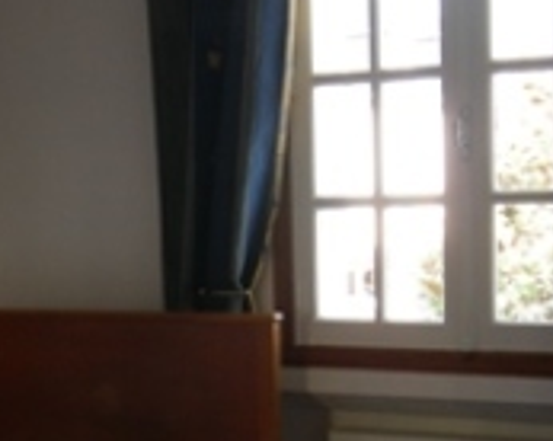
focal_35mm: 96
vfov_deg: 15.9
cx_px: 128
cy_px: 342
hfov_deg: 19.8
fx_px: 1569
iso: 64
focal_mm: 7.5
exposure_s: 1/45.7
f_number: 2.7
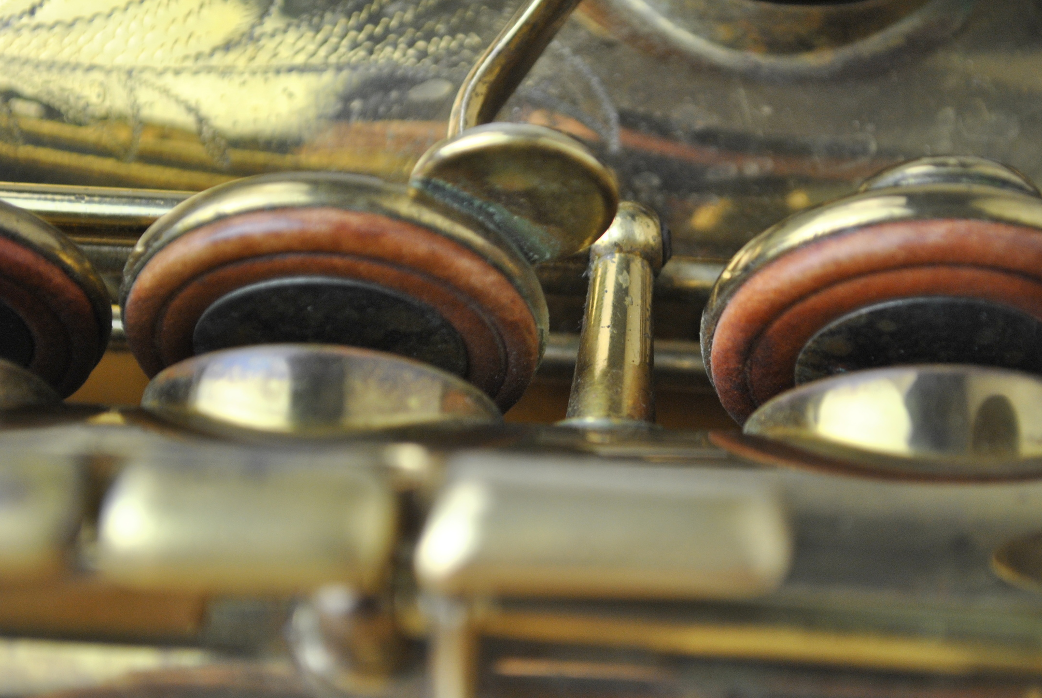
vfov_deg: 14.4
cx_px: 594
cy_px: 346
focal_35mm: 96
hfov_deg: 21.3
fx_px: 2770
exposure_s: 1/60
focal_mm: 55
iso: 320
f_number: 5.6
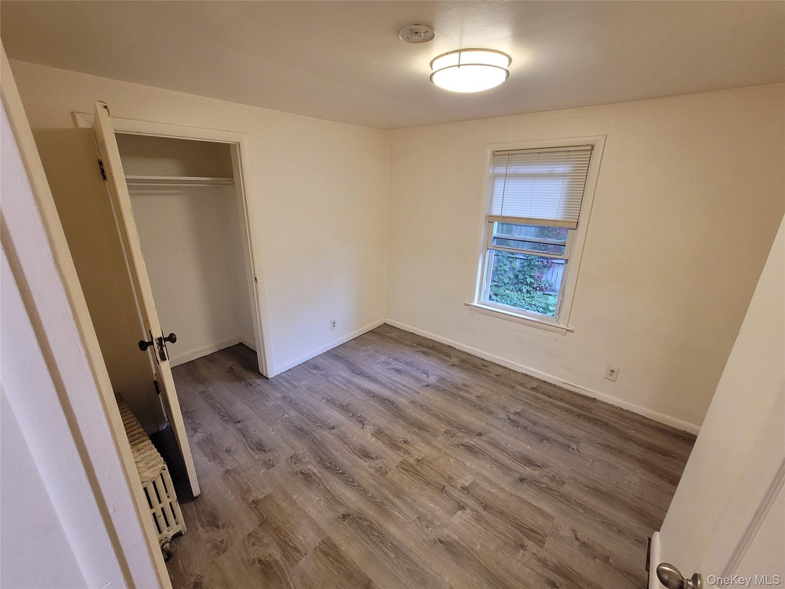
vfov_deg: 89.9
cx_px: 392
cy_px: 294
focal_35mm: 13
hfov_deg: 106.2
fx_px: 295
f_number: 2.2
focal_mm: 2.2
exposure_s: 1/60
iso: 400
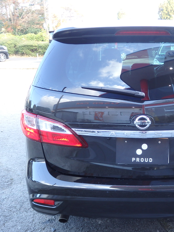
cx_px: 144
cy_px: 116
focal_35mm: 50
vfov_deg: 38.2
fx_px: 335
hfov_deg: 28.4
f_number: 3.6
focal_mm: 6.6
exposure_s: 1/40
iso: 125
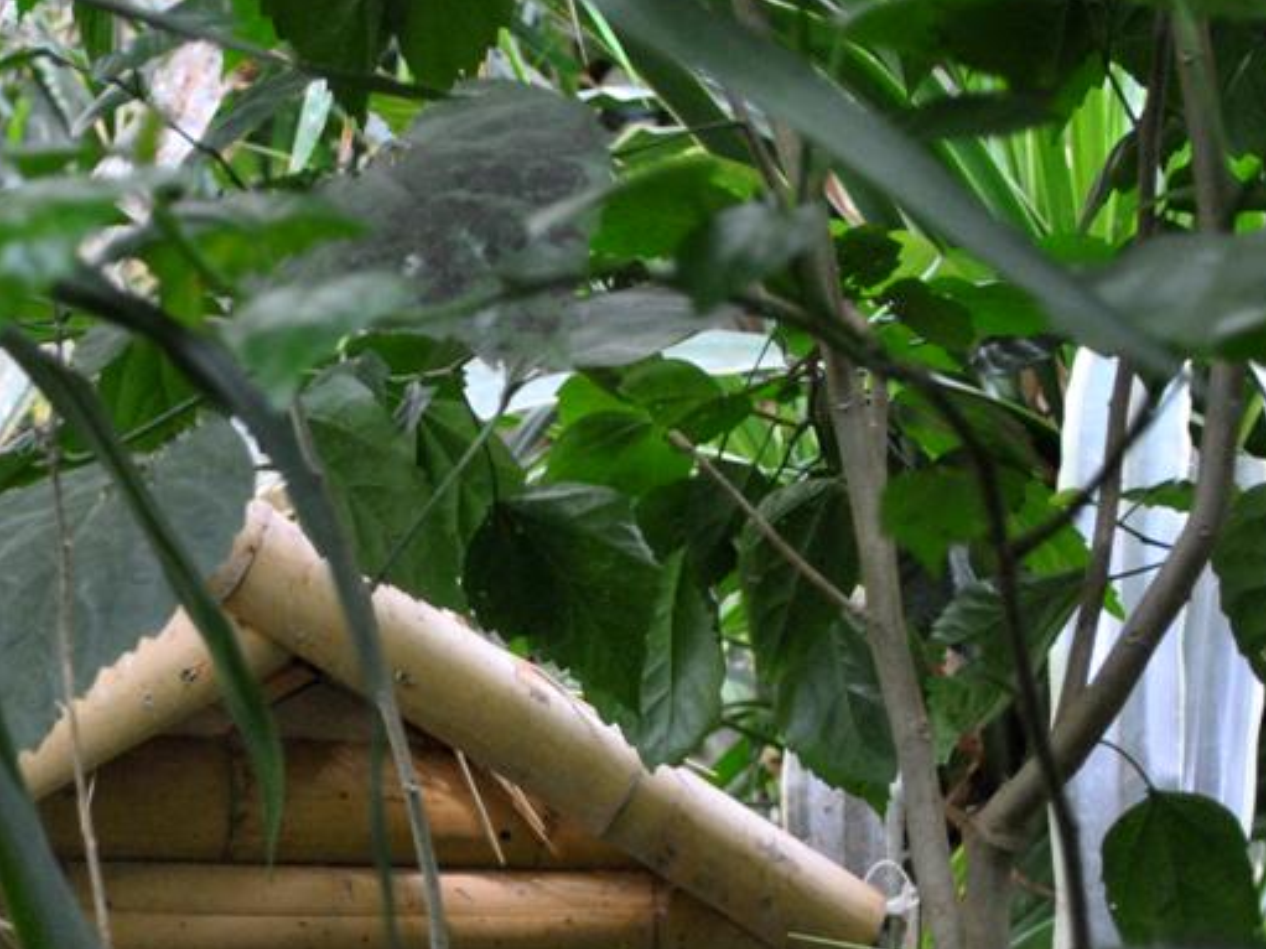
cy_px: 961
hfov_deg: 14.5
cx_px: 167
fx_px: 4936
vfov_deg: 10.9
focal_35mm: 135
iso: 560
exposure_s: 1/30
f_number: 5.3
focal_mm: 40
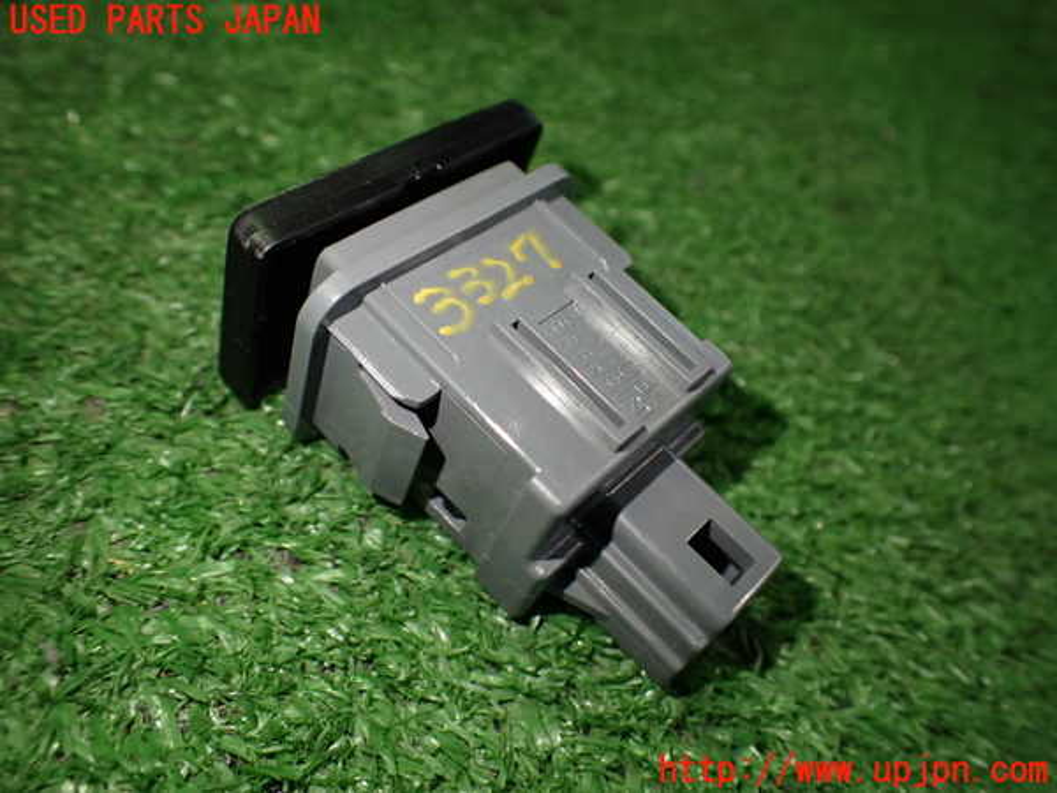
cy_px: 396
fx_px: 916
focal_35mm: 30
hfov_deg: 60.0
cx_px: 528
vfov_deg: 46.8
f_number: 2.3
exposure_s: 1/125
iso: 320
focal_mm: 5.4
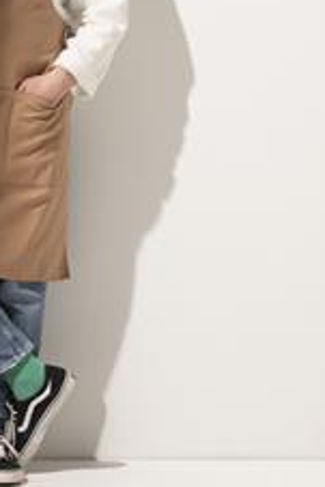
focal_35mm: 201
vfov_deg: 10.2
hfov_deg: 6.8
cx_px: 17
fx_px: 2718
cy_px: 58
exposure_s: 1/160
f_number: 11
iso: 160
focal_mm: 98
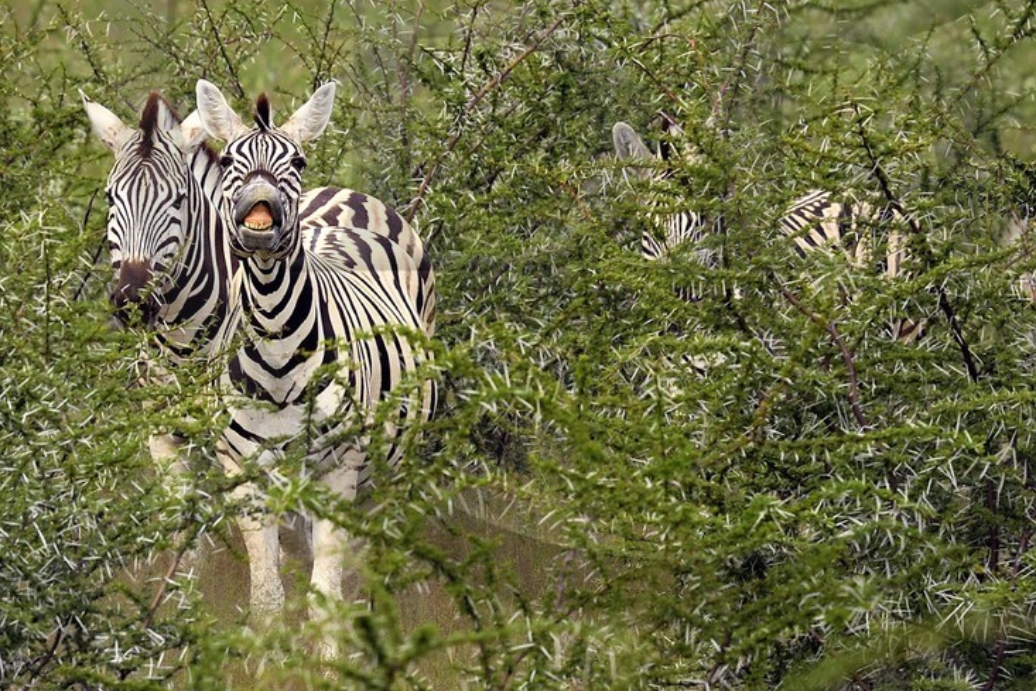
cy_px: 41
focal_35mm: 611
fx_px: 17586
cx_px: 687
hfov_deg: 3.4
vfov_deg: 2.3
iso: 400
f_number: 8
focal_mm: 280
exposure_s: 1/800
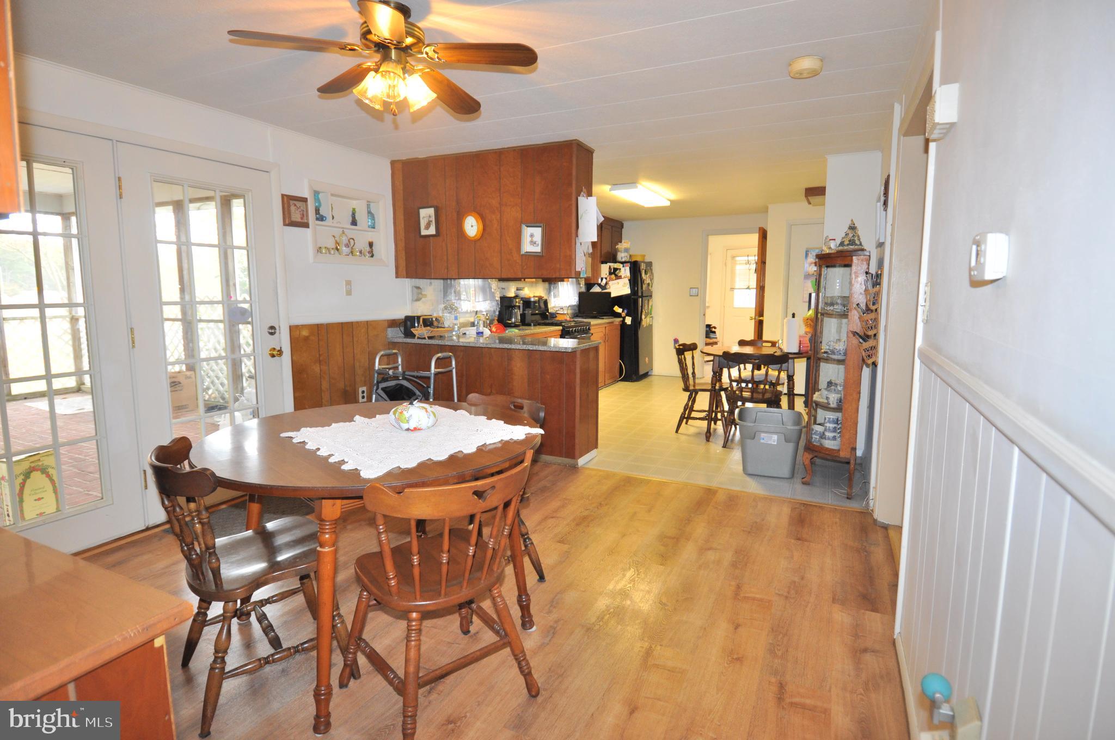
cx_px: 558
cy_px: 370
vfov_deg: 67.2
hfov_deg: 90.1
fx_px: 557
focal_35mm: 18
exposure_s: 1/60
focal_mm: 12
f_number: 4
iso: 640
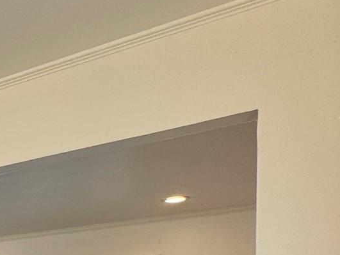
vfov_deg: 23.5
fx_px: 530
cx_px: -286
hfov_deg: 21.4
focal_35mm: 54
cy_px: 341
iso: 64
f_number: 2.2
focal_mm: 2.22
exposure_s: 1/120
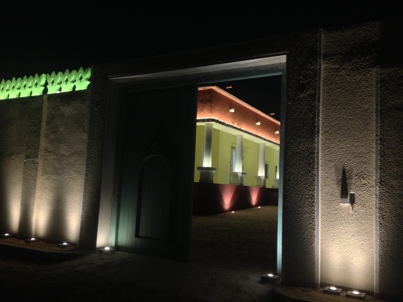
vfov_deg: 40.7
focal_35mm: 35
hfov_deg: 52.6
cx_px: 202
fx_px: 407
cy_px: 151
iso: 400
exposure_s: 1/20
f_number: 2.4
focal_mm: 4.28
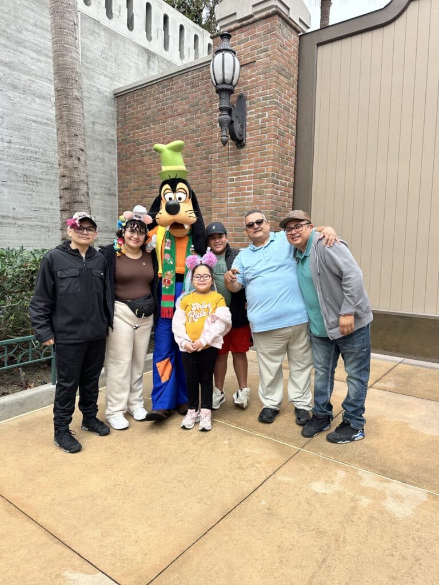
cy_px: 292
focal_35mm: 24
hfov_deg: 56.8
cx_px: 220
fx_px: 406
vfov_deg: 71.6
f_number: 1.78
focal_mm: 6.86
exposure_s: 1/543
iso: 80
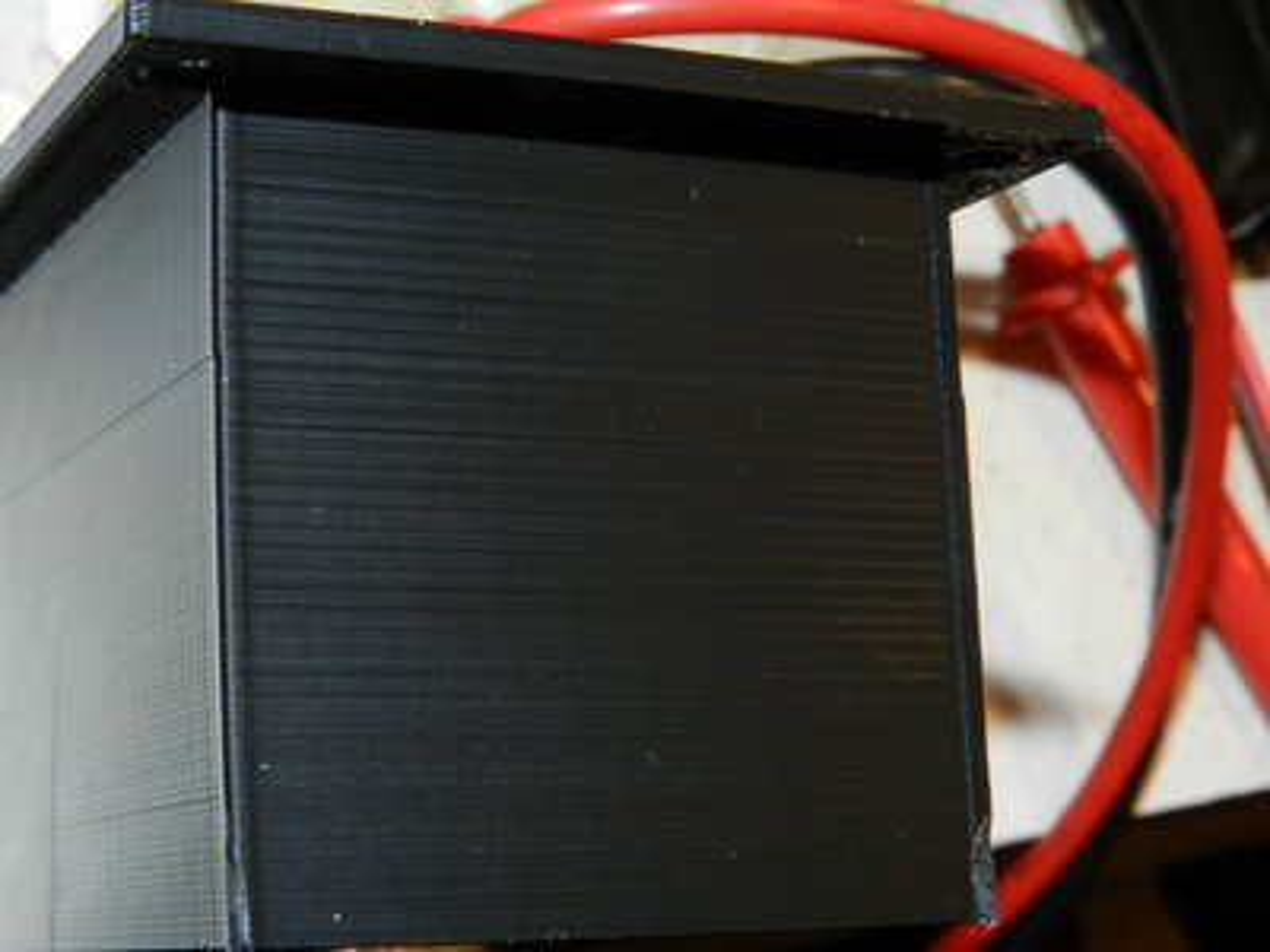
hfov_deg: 28.6
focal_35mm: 68
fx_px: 2495
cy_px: 476
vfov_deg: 21.6
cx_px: 635
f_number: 8
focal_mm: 12.1
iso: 200
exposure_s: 1/30
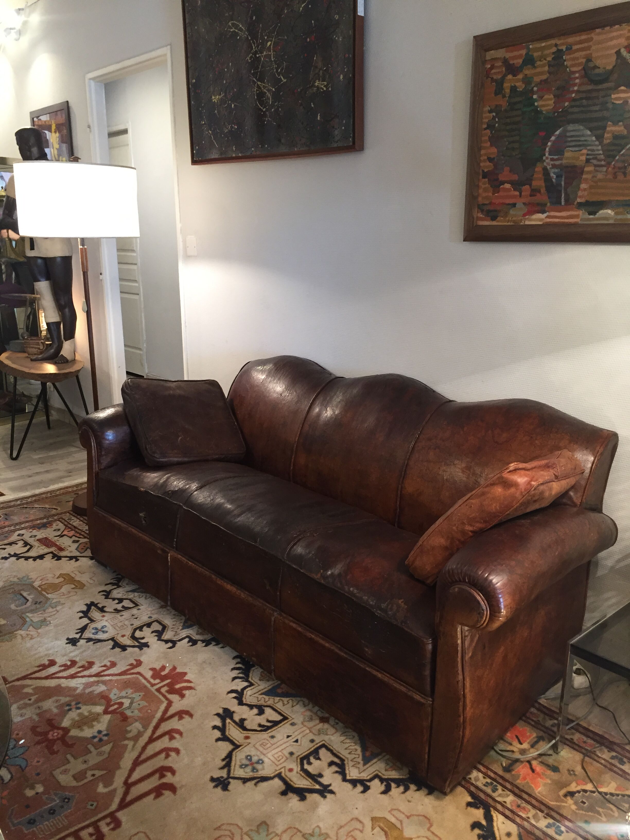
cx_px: 315
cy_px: 420
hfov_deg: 48.2
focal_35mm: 29
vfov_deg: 61.7
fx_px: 704
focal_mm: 4.15
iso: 160
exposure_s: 1/33
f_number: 2.2
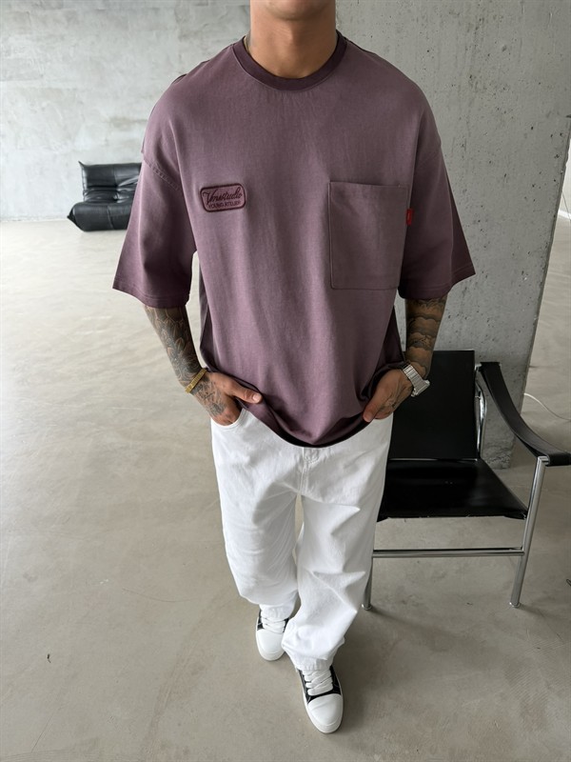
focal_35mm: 24
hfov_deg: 56.8
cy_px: 381
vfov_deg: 71.6
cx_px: 286
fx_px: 528
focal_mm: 6.76
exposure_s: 1/121
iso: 100
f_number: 1.78
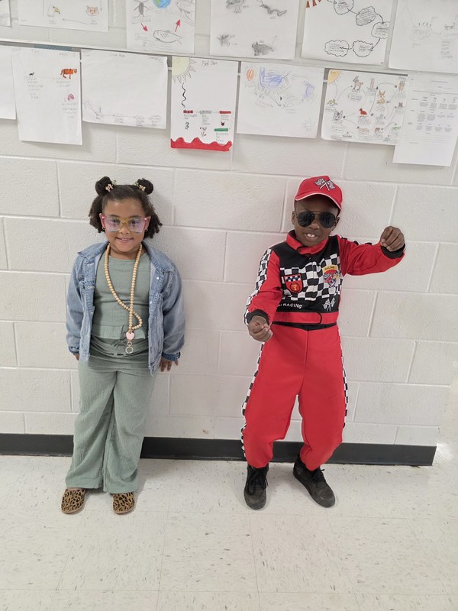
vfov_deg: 73.9
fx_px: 406
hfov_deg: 58.9
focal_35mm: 23
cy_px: 306
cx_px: 229
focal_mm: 6.3
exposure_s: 1/120
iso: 500
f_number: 1.7
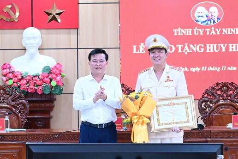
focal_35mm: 73
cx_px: 119
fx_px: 483
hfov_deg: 27.7
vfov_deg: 18.7
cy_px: 80
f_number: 4
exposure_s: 1/80
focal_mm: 73
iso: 2500
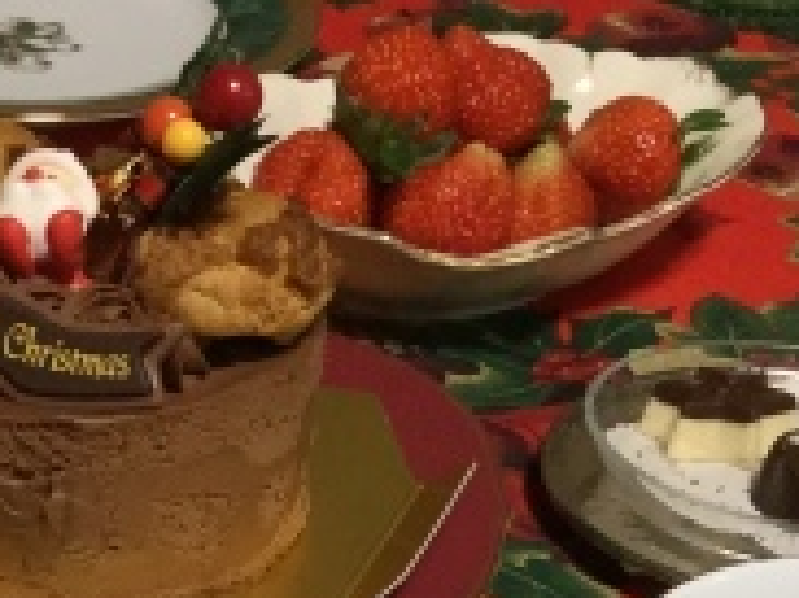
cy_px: 928
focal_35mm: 108
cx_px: -225
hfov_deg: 17.2
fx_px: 2491
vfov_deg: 12.9
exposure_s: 1/30
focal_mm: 3.3
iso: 64
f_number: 2.4
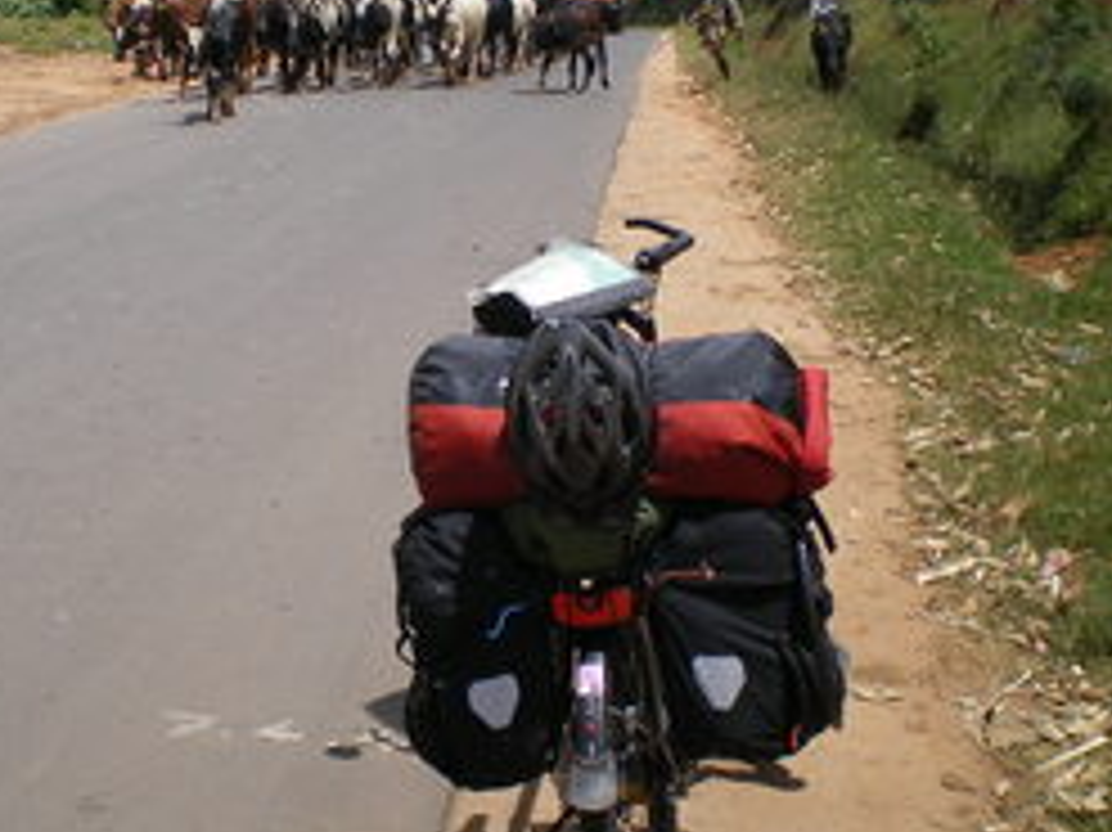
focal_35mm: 69
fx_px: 2215
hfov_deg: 28.1
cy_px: 220
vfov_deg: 21.1
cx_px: 401
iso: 64
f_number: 4.6
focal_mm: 6.3
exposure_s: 1/500
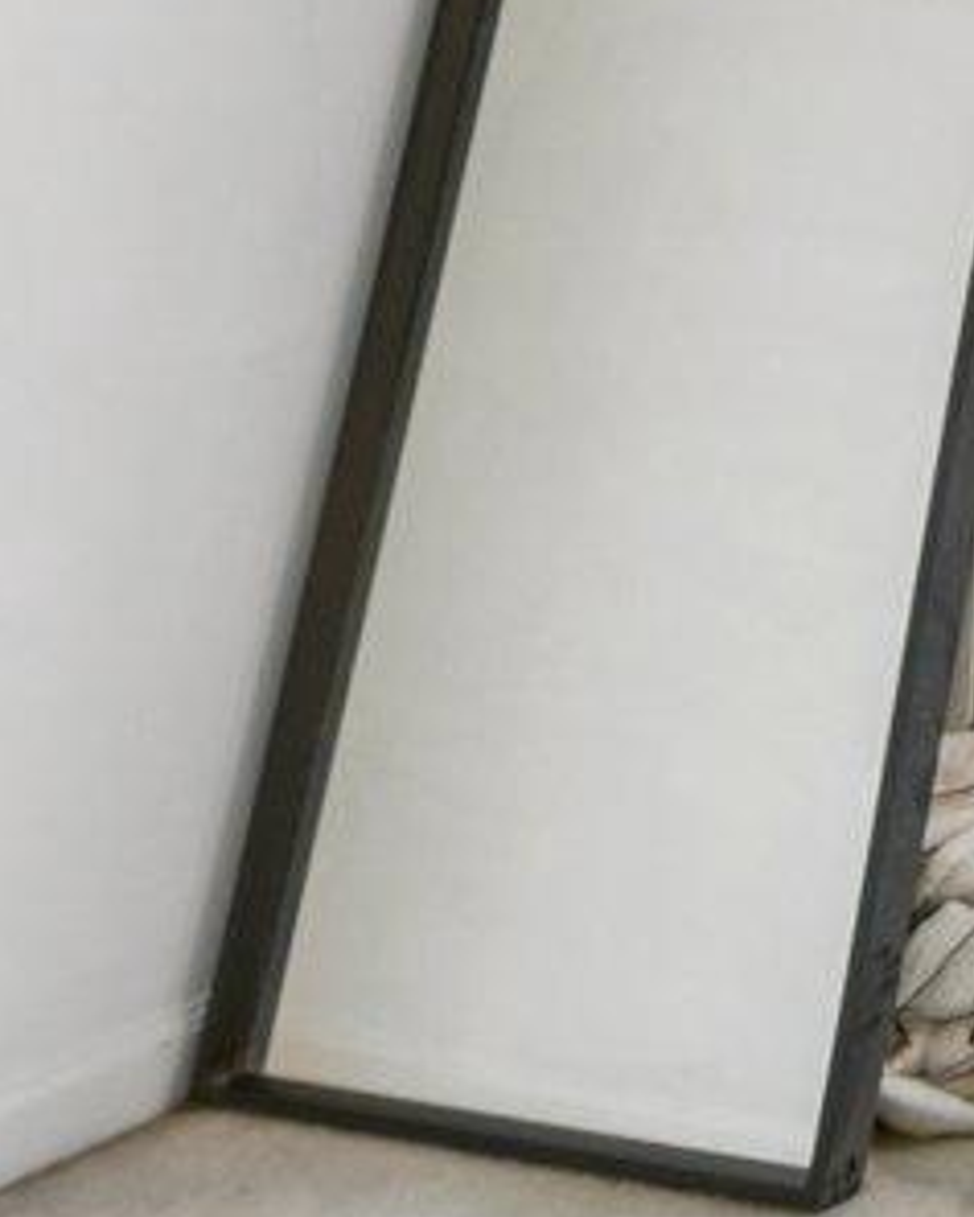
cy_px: -401
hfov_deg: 13.1
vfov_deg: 19.3
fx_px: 3277
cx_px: 2293
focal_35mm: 91
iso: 400
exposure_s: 1/4
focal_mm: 14
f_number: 8
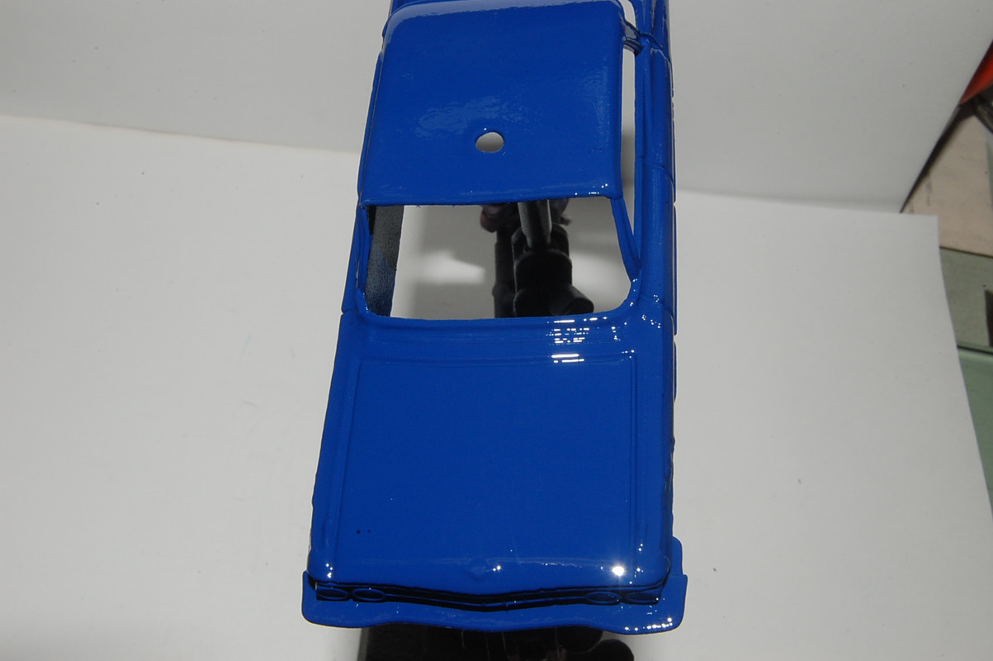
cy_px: 330
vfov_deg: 26.4
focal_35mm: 51
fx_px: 1406
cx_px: 496
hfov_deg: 38.9
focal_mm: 34
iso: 400
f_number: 25
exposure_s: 1/60
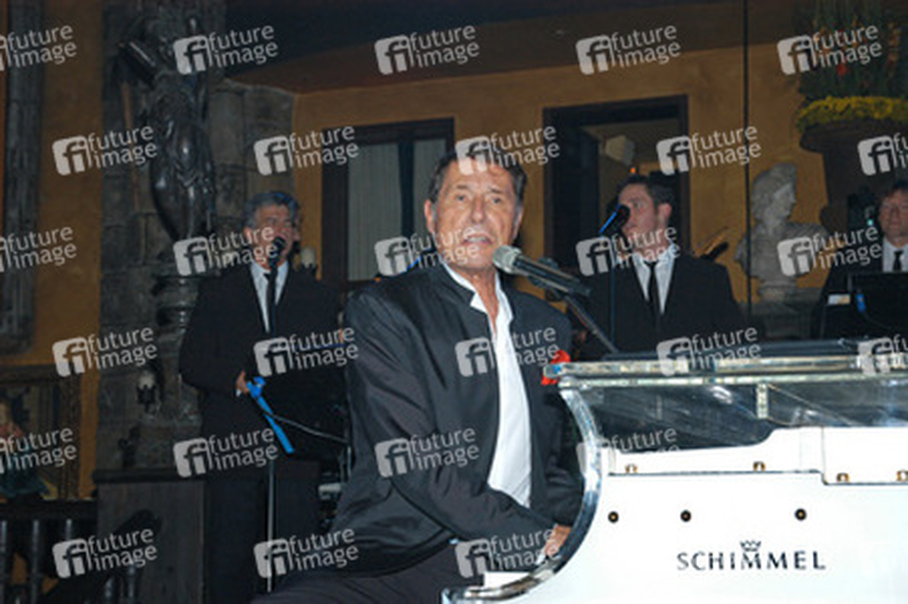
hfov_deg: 27.0
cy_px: 302
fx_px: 1890
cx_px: 454
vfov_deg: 18.2
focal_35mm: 75
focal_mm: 50
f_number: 8
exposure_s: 1/125
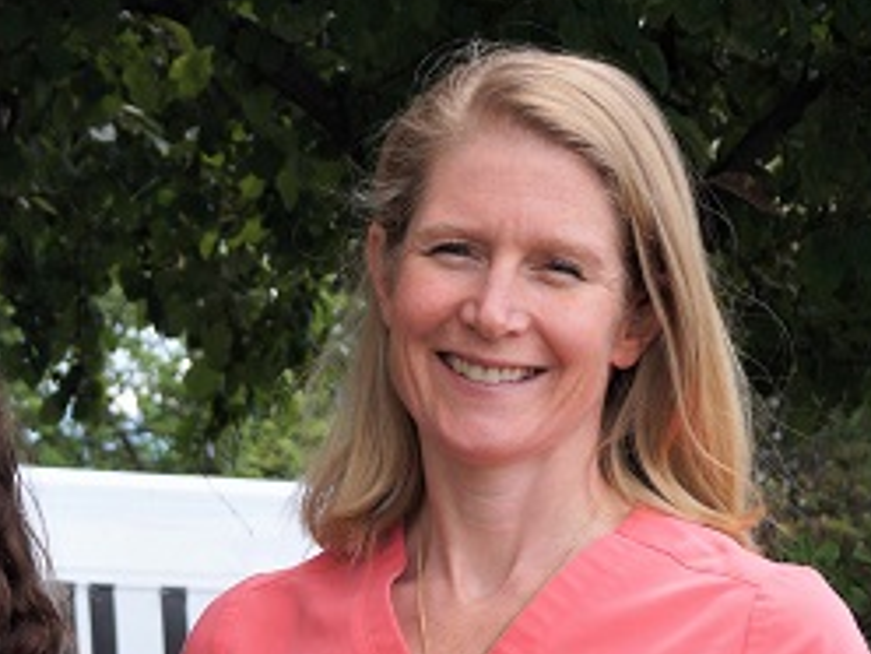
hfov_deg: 11.7
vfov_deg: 8.9
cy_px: 610
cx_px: -160
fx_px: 4183
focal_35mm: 166
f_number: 6.3
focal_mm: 45
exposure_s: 1/100
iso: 100
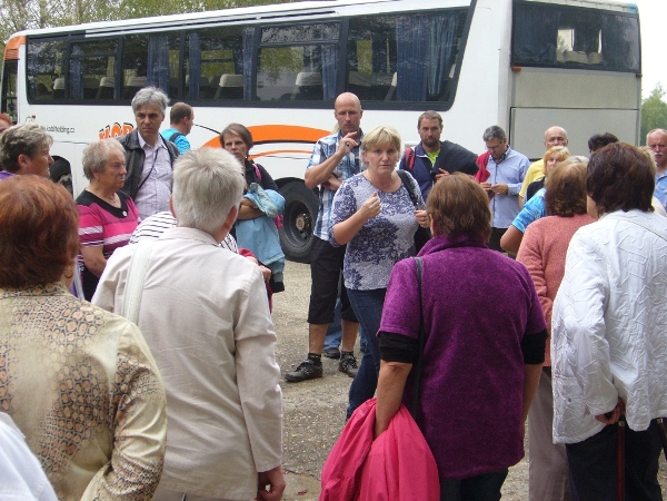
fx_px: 1060
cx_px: 334
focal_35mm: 55
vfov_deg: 26.6
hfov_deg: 34.9
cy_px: 250
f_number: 3.5
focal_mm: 9.1
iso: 100
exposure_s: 1/160
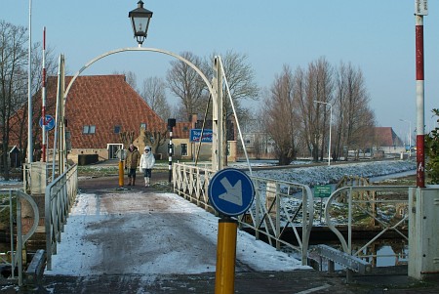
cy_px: 147
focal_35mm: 53
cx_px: 220
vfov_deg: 25.6
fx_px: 647
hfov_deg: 37.5
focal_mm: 35
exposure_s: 1/350
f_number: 11
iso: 400
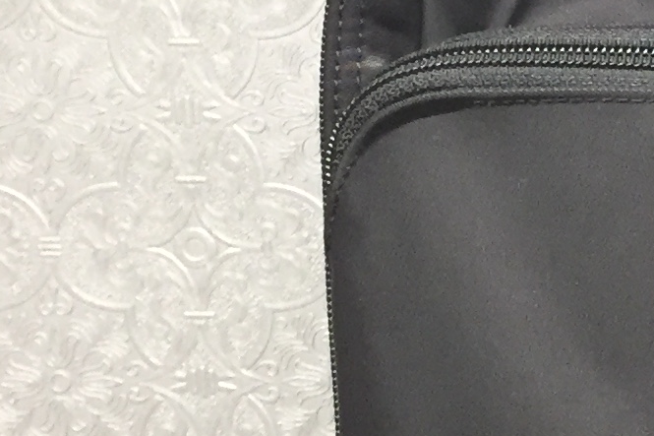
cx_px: 1377
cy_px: 283
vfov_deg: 9.3
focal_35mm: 148
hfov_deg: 12.1
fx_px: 2688
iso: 160
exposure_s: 1/33
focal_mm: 4.15
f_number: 2.2
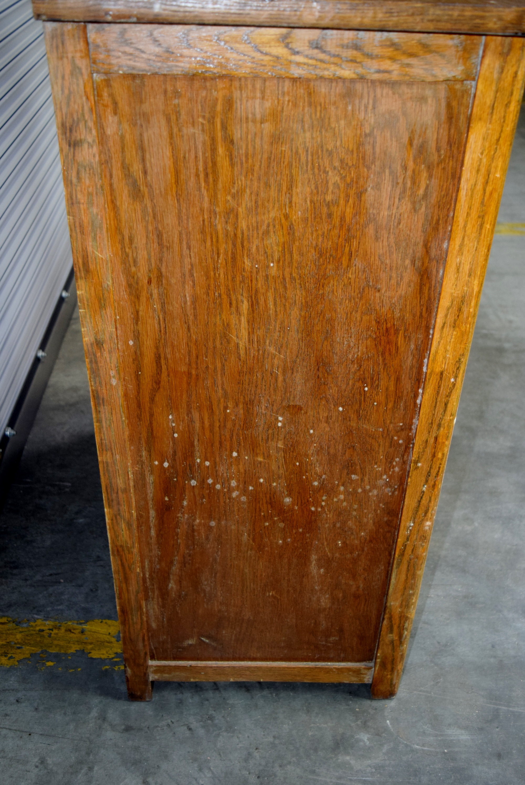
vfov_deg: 53.1
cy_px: 392
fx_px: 786
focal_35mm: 36
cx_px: 262
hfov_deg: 36.9
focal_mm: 24
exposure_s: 1/30
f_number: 4
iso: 900
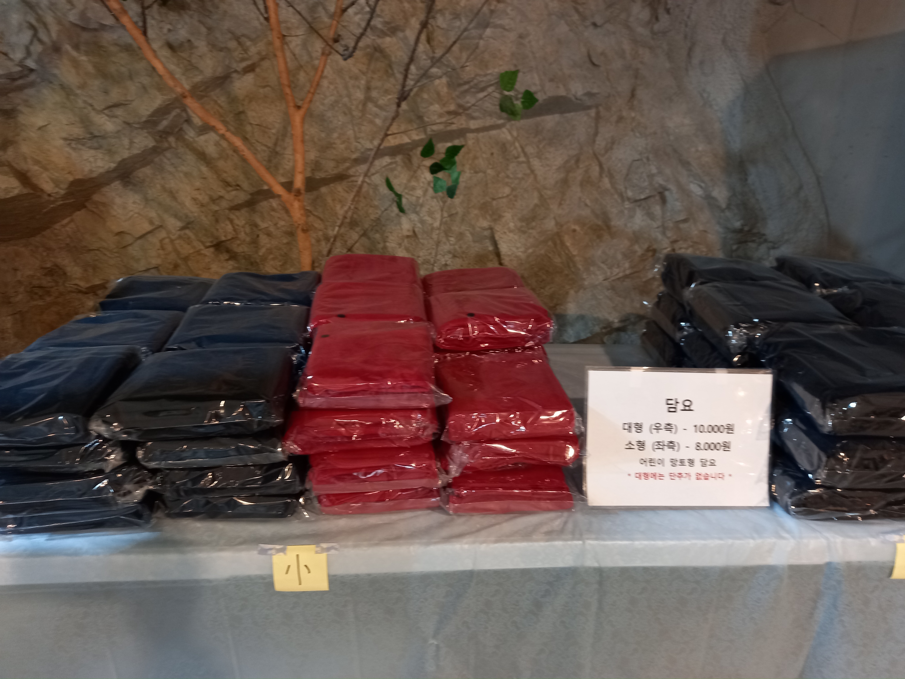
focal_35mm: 25
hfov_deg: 69.4
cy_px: 340
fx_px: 654
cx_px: 452
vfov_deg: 54.9
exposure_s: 1/24
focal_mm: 4.6
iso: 250
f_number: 2
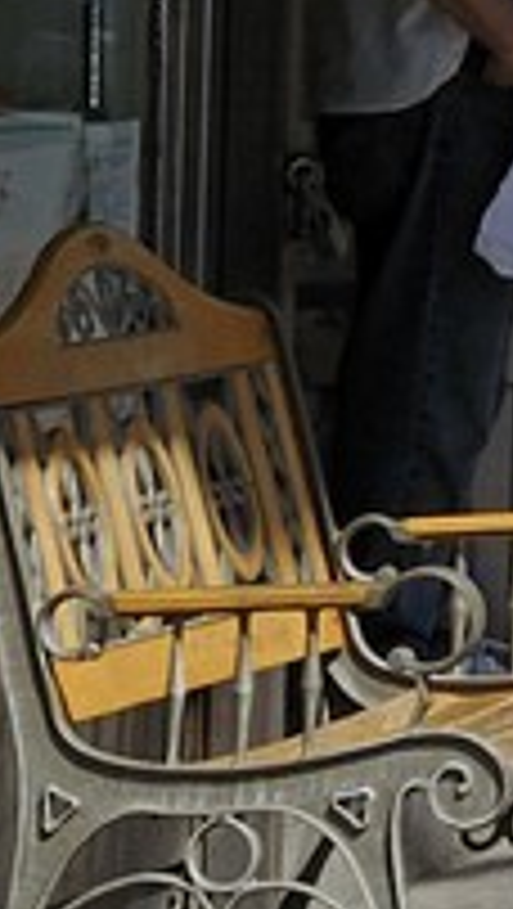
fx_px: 11579
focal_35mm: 480
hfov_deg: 2.5
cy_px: -1570
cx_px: 2318
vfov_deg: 4.4
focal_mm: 58
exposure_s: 1/200
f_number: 13
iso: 200
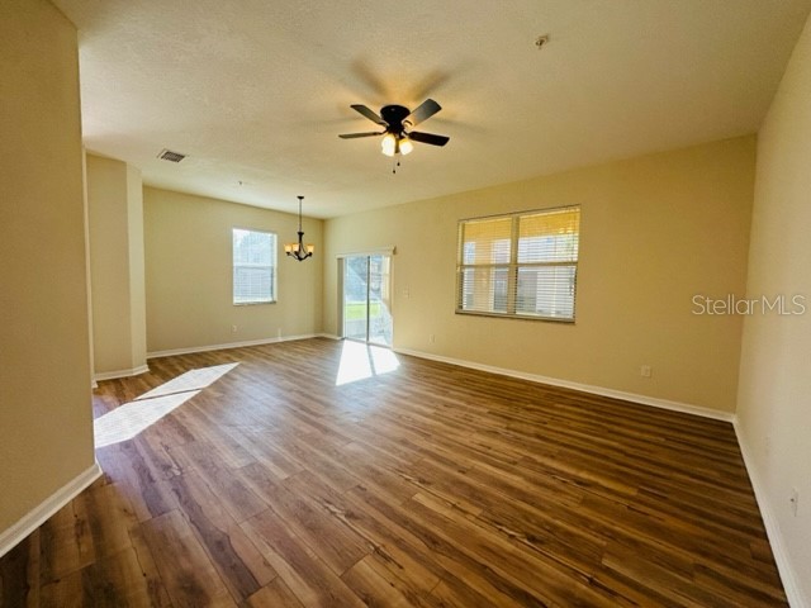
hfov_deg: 102.1
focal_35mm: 14
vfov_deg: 85.7
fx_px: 328
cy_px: 304
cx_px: 406
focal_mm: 2.22
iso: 160
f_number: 2.2
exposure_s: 1/120
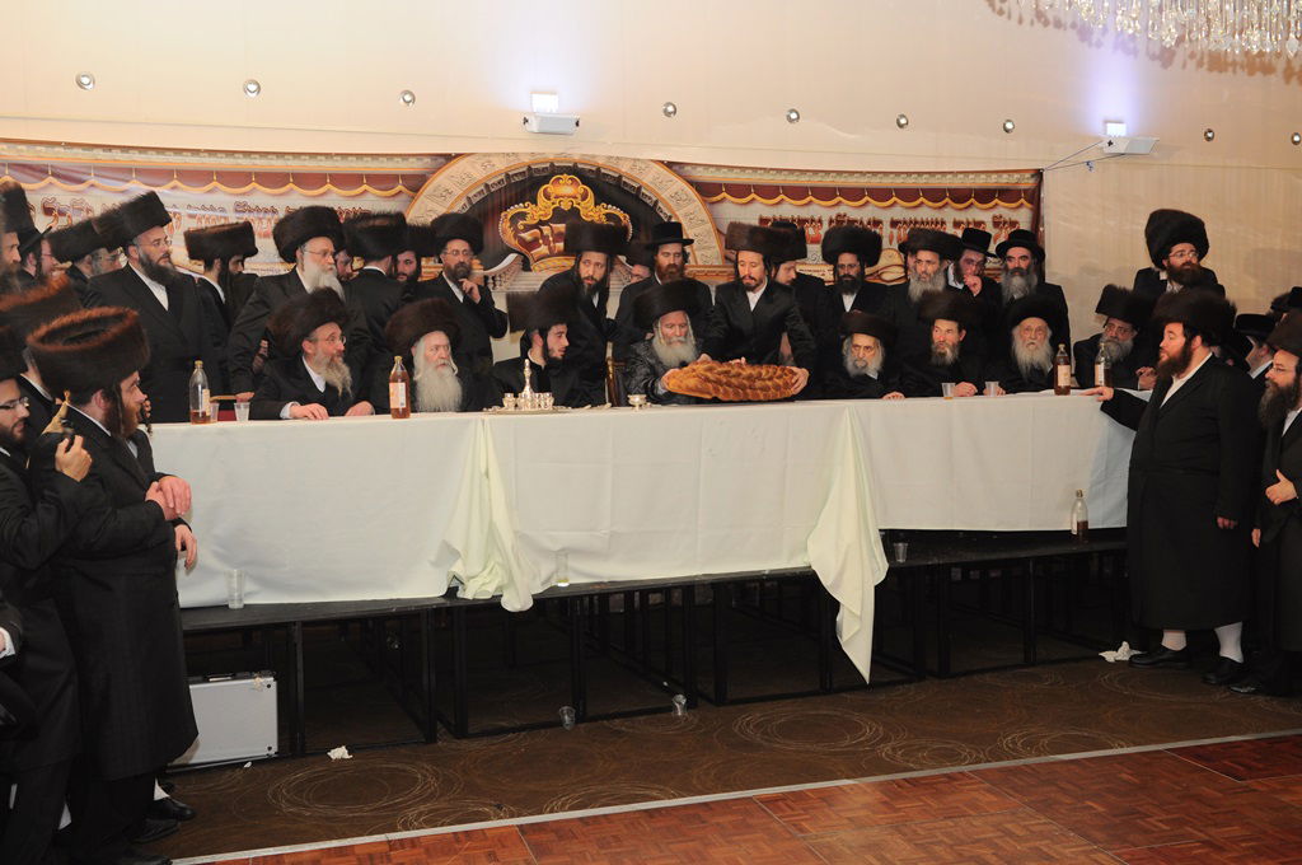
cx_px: 651
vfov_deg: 36.8
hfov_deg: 53.2
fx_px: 1300
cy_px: 432
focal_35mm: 36
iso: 500
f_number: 5
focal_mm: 24
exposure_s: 1/60
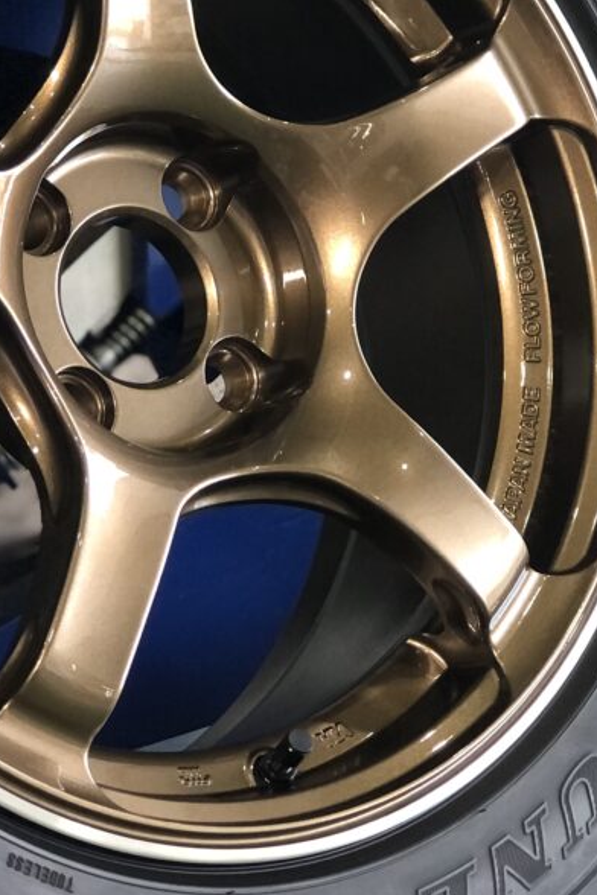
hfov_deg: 11.3
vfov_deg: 16.9
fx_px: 3010
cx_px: 274
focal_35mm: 121
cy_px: 269
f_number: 2.8
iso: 80
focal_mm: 6.6
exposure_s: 1/30
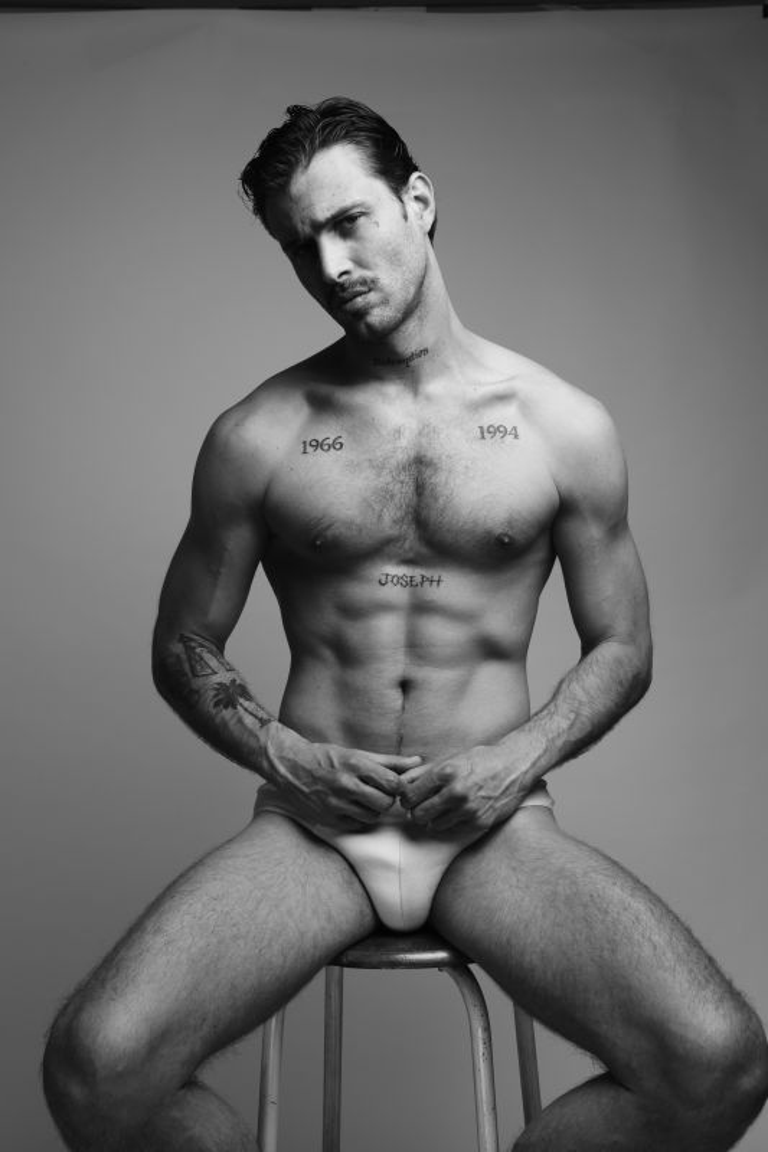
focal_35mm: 56
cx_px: 384
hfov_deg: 24.2
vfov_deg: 35.6
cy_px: 576
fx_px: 1793
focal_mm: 56
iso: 200
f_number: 11
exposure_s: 1/160
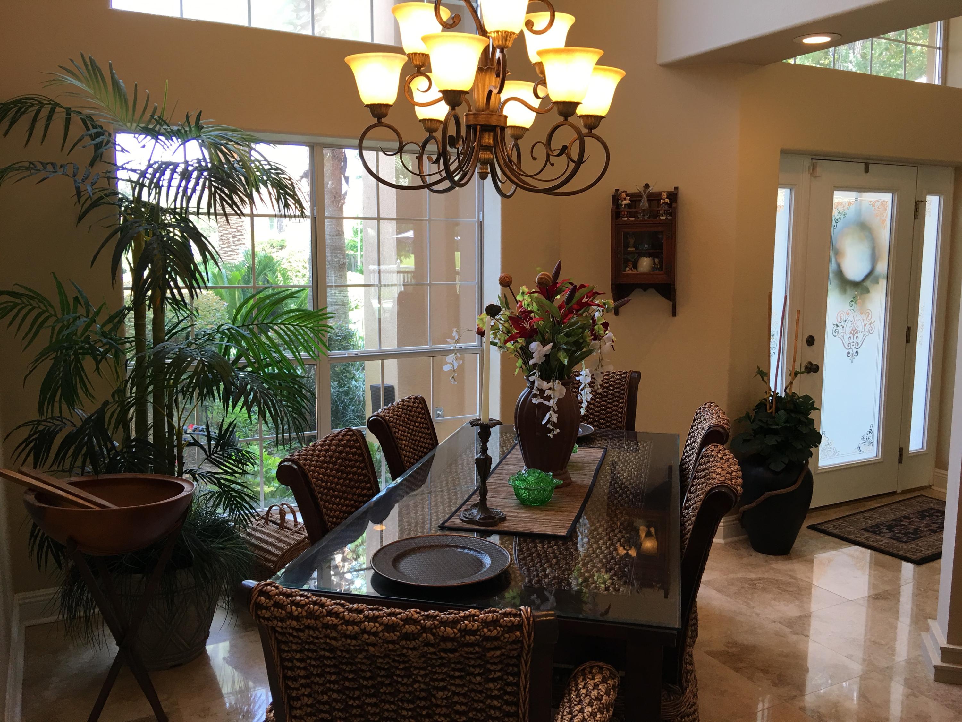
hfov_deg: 61.7
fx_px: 806
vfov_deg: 48.2
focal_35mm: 29
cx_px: 481
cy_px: 361
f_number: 2.2
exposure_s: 1/30
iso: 25
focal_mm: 4.15
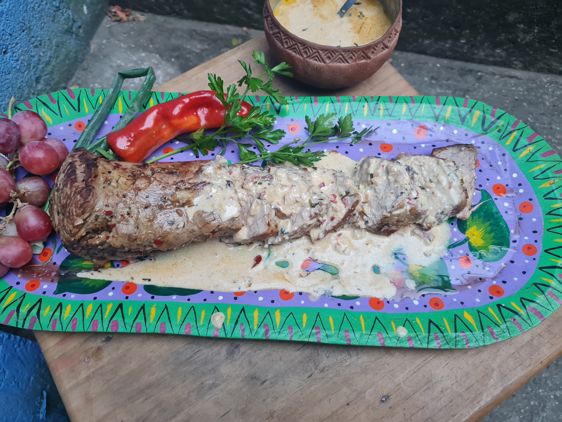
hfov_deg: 67.3
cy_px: 211
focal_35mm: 26
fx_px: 422
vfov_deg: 53.1
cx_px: 281
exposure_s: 1/120
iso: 320
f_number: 1.8
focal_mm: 5.4
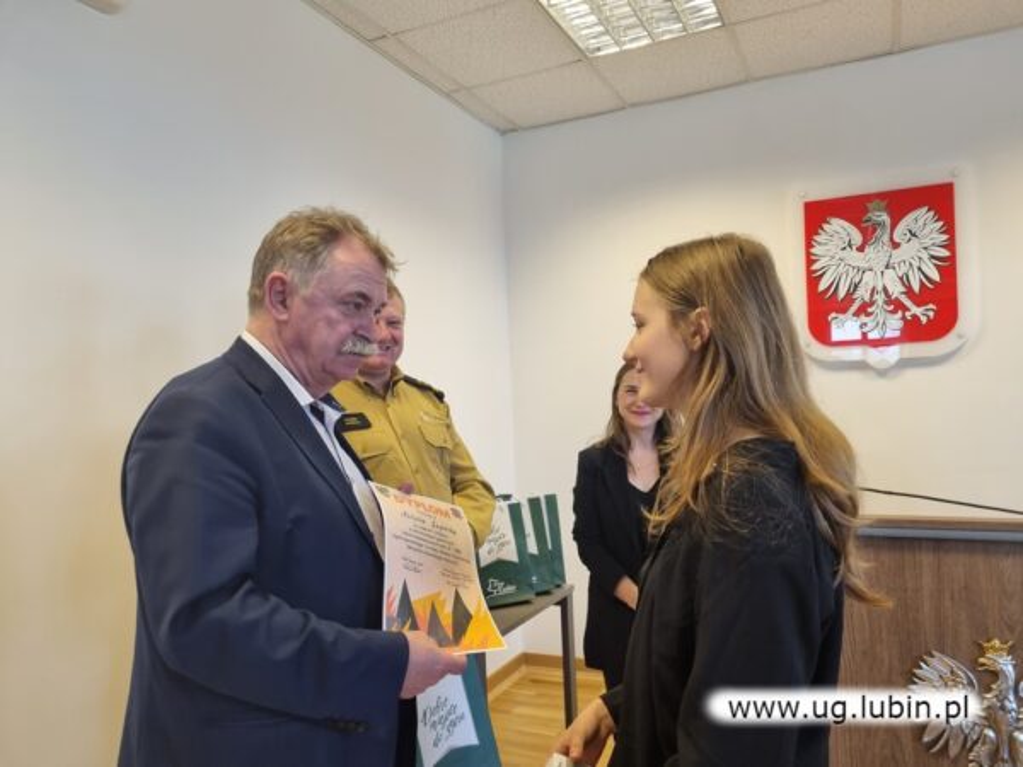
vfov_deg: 53.1
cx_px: 512
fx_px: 768
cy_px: 384
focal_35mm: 26
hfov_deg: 67.3
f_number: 1.8
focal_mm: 5.4
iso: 125
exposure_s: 1/100
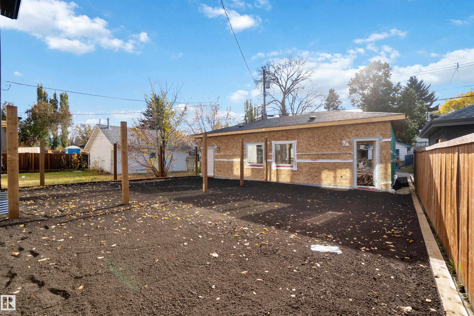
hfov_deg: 100.4
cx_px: 237
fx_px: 197
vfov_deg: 77.3
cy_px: 158
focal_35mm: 15
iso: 100
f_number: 8
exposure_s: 1/125
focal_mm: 10
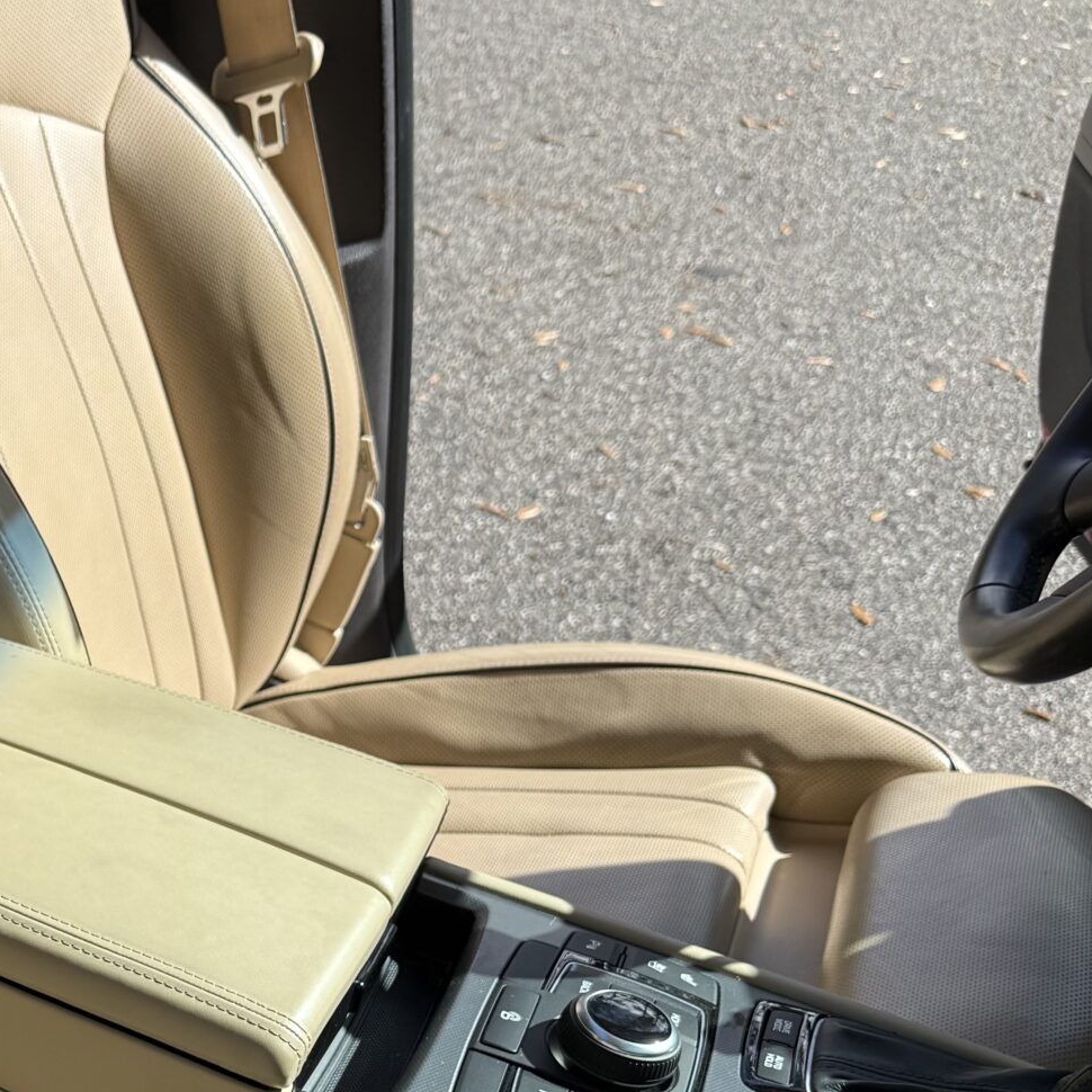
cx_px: -178
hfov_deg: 27.3
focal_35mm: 56
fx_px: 1999
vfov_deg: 29.7
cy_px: 903
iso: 80
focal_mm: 6.76
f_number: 1.78
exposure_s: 1/2299
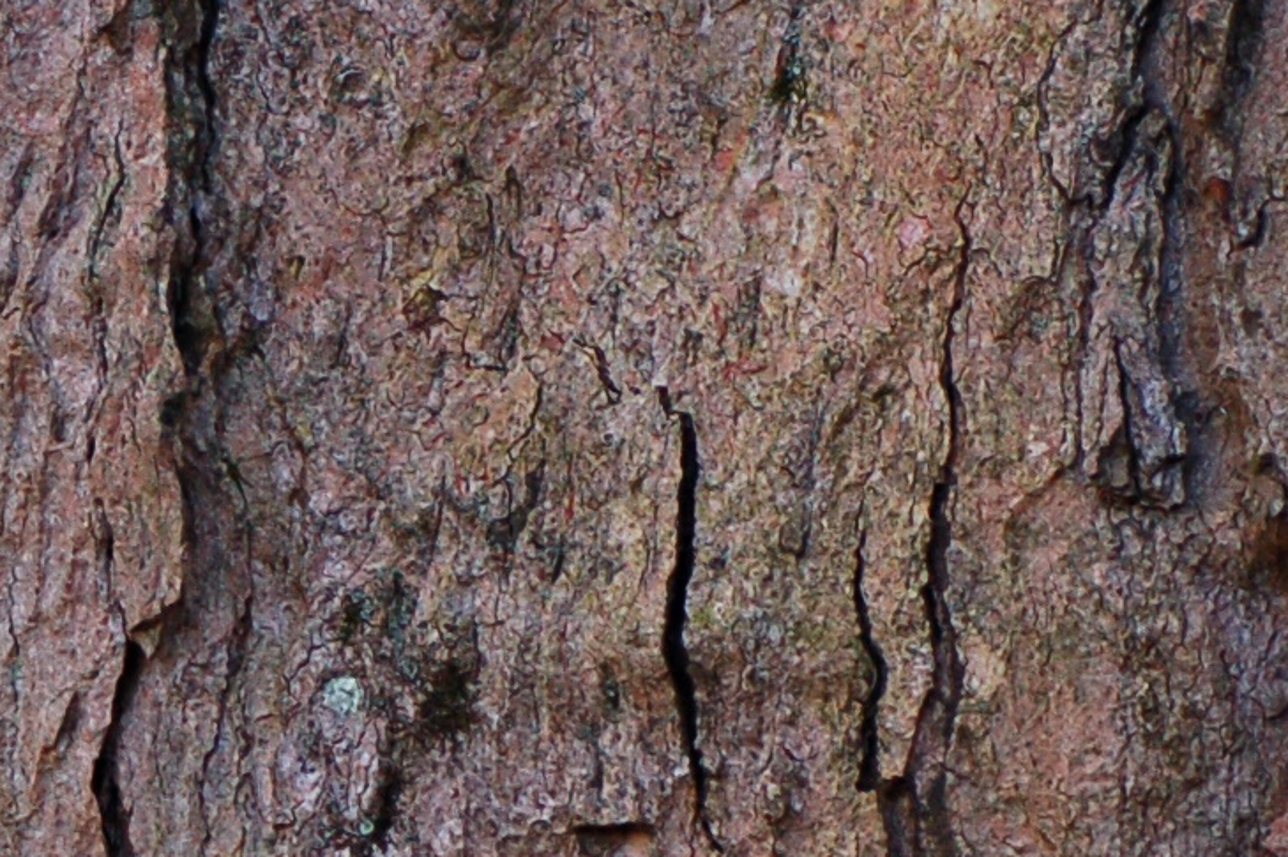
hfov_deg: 4.7
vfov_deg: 3.2
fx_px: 15481
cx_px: -532
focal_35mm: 433
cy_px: 1209
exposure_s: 1/125
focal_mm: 70
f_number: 5
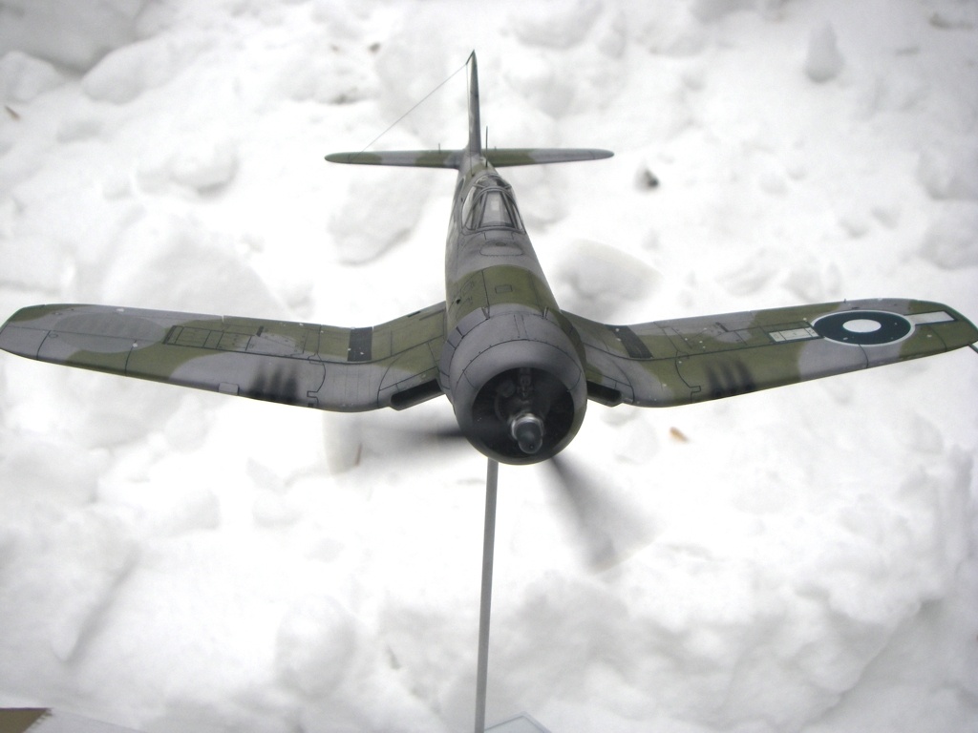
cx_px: 489
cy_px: 366
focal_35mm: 38
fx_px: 1074
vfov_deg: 37.7
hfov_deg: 49.0
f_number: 3.3
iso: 64
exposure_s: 1/250
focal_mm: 6.3
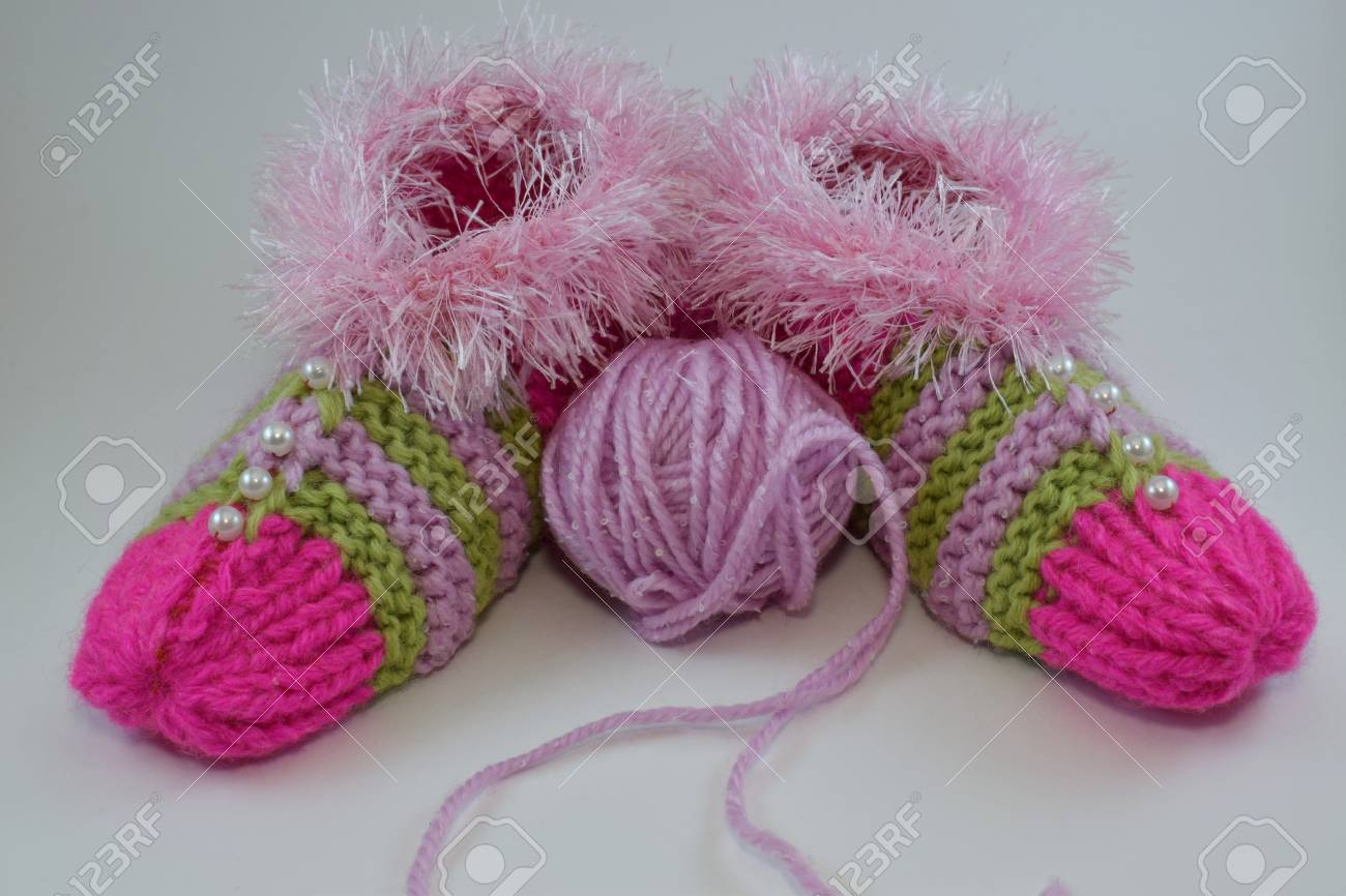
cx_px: 673
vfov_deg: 28.1
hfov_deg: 41.1
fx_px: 1794
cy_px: 448
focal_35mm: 48
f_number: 29
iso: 100
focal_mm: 32
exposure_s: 1/2.5
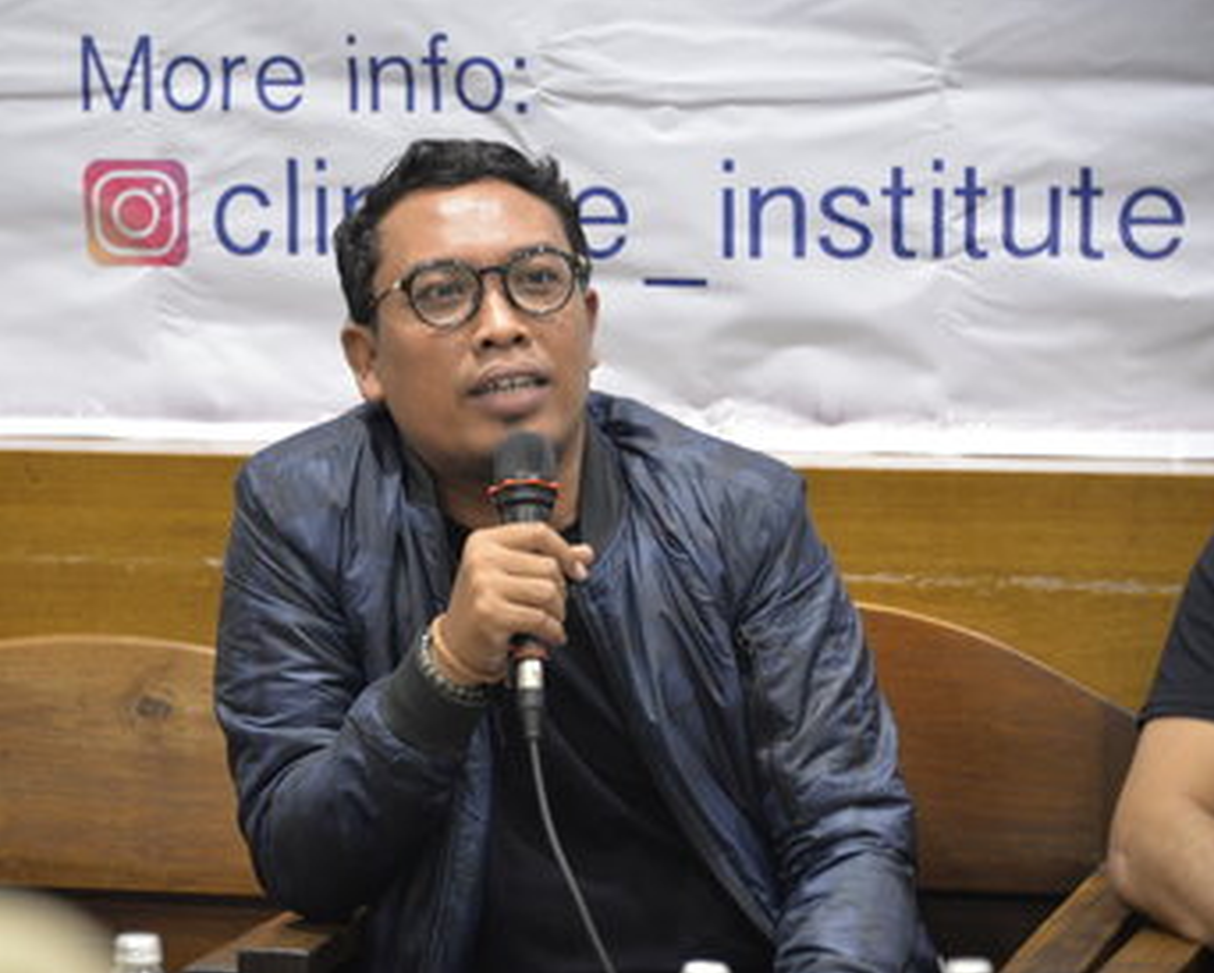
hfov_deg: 10.0
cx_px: 504
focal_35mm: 193
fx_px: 6938
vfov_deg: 8.0
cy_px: 486
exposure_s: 1/5
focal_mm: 170
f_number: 5.6
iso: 1600
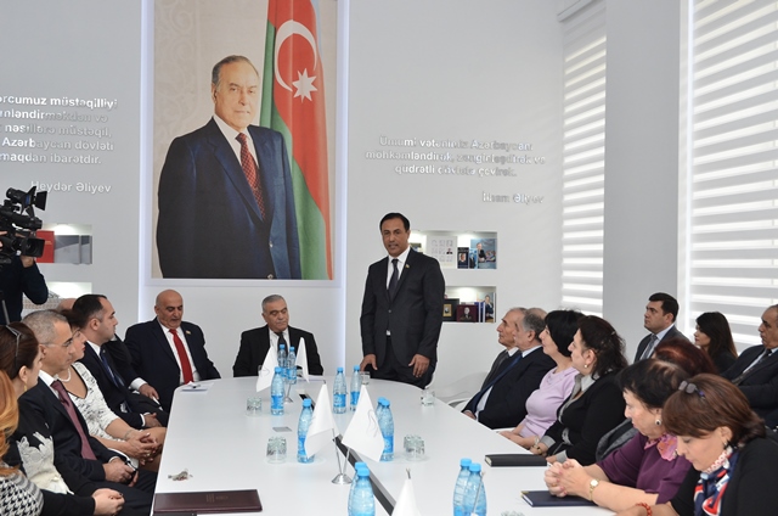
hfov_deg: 42.4
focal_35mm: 46
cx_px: 389
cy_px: 258
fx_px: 1003
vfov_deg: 28.8
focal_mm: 31
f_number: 7.1
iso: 800
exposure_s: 1/125
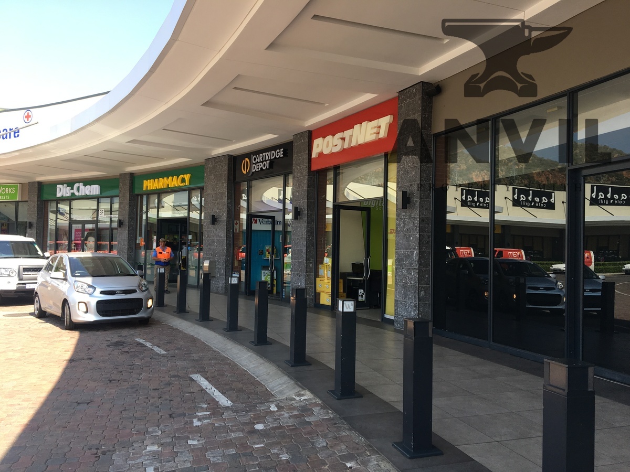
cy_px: 236
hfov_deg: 61.7
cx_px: 315
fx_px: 528
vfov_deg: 48.2
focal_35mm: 29
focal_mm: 4.15
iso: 25
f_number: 2.2
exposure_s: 1/333
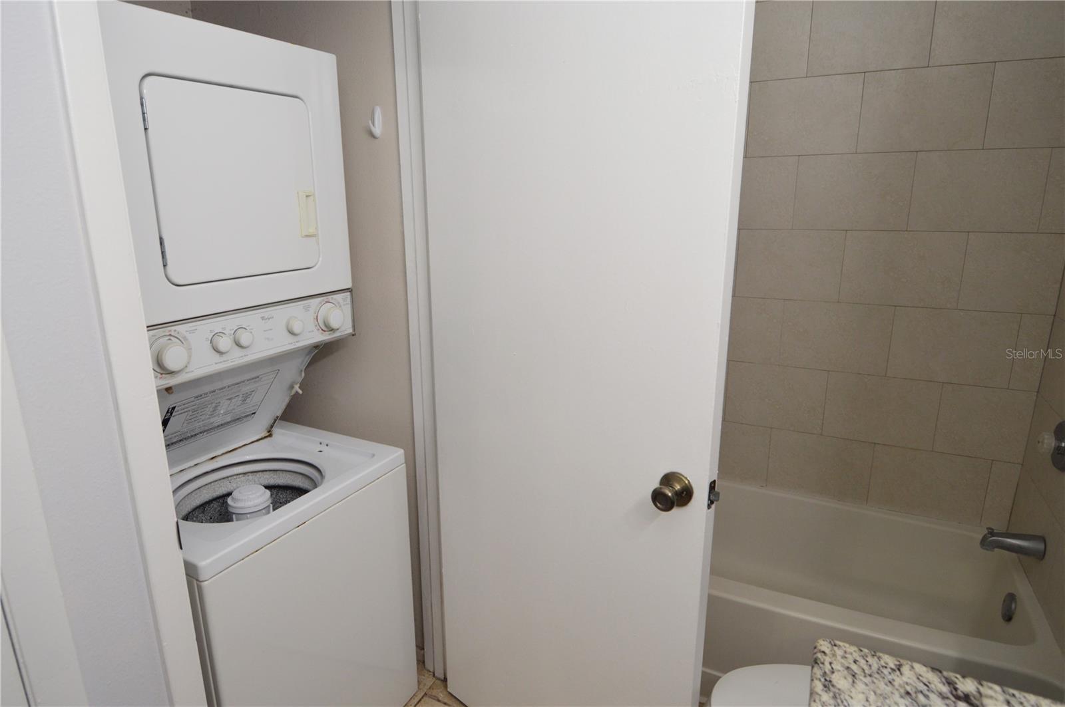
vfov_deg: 67.3
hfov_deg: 90.1
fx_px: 532
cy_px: 354
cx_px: 532
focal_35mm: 18
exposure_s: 1/80
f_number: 4
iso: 400
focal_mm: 12
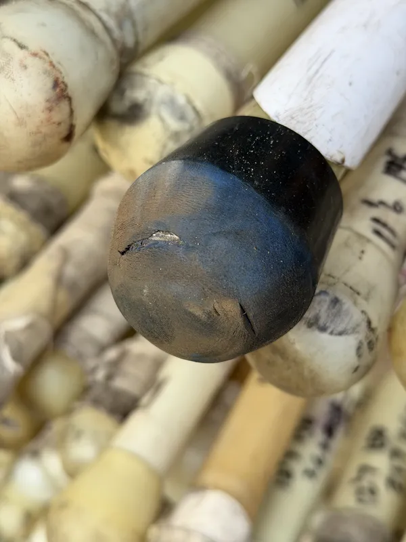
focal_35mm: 48
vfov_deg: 39.7
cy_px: 271
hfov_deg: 30.3
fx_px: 751
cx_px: 203
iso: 64
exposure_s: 1/227
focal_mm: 6.76
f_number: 1.78
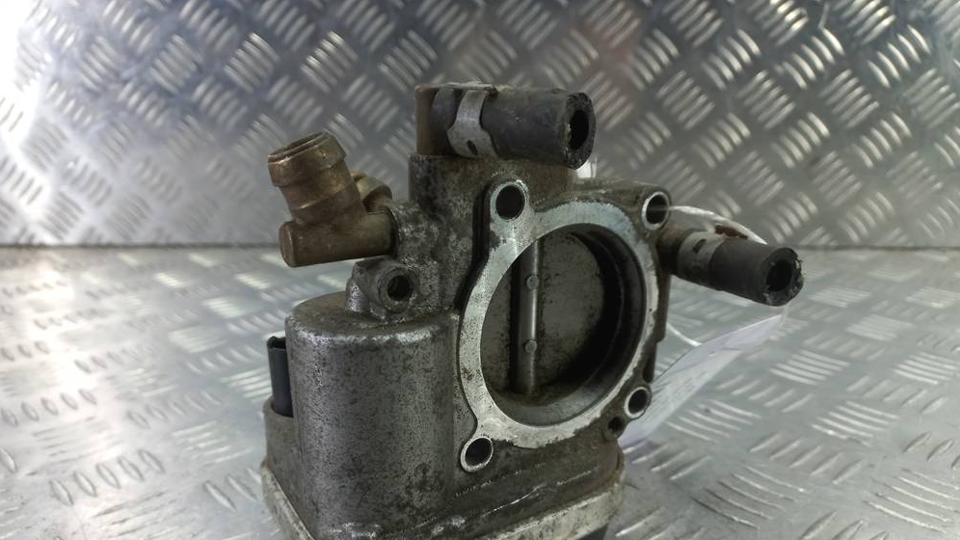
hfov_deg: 67.9
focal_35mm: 28
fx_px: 713
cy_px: 362
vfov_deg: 40.9
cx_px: 476
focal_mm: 4.6
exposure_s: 1/50
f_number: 1.8
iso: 80
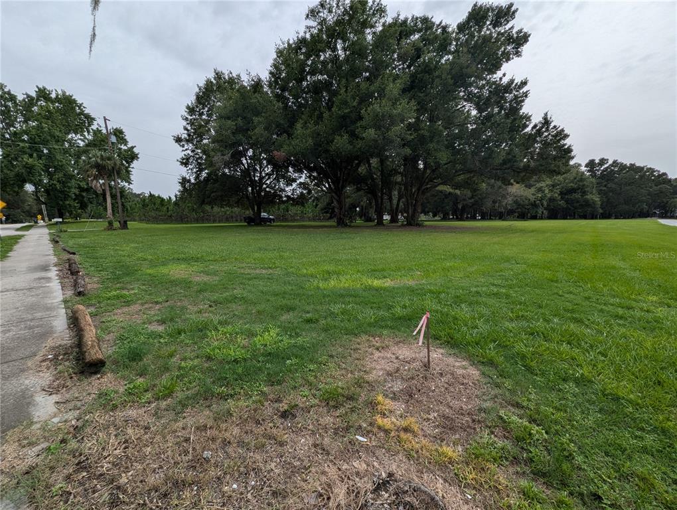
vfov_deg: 90.1
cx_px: 338
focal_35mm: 13
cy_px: 255
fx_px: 255
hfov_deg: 106.1
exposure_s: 1/2398
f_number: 2.2
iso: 51
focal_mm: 1.95
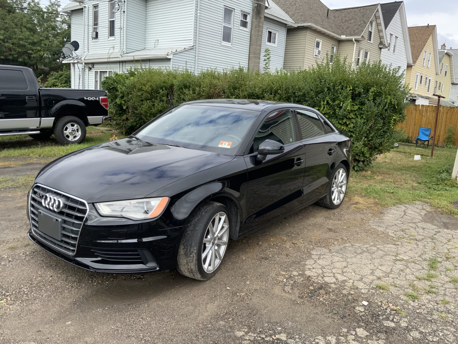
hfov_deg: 61.7
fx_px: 384
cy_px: 172
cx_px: 229
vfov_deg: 48.2
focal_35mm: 29
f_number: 1.8
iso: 16
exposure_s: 1/666
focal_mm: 3
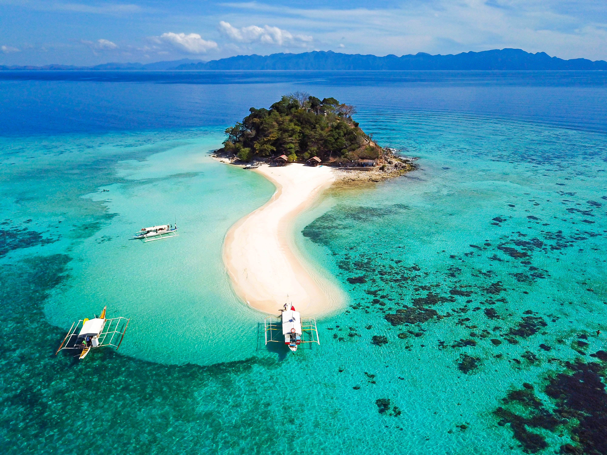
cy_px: 228
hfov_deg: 67.3
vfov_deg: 53.1
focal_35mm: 26
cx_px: 304
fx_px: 456
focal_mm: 4.7
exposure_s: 1/3448
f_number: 2.2
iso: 100
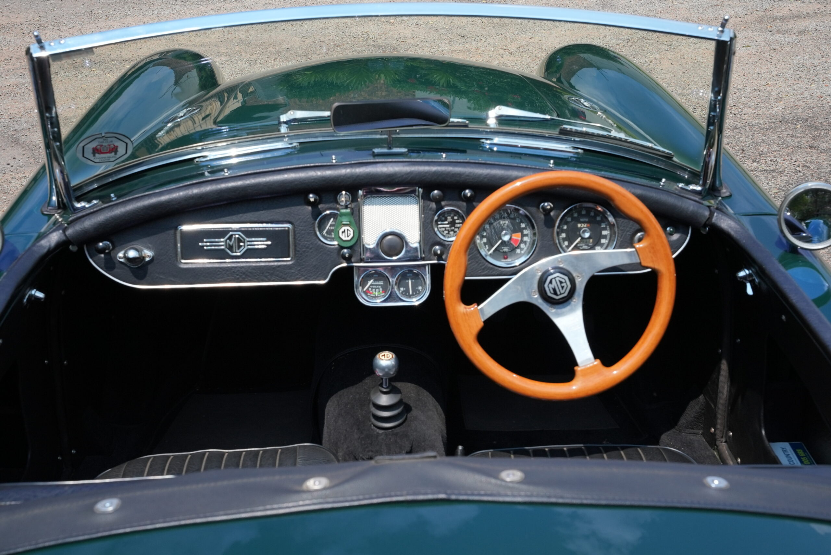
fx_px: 1143
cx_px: 416
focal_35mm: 50
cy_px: 278
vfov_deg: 27.3
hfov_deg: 39.9
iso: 800
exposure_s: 1/30
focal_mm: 49.5
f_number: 11
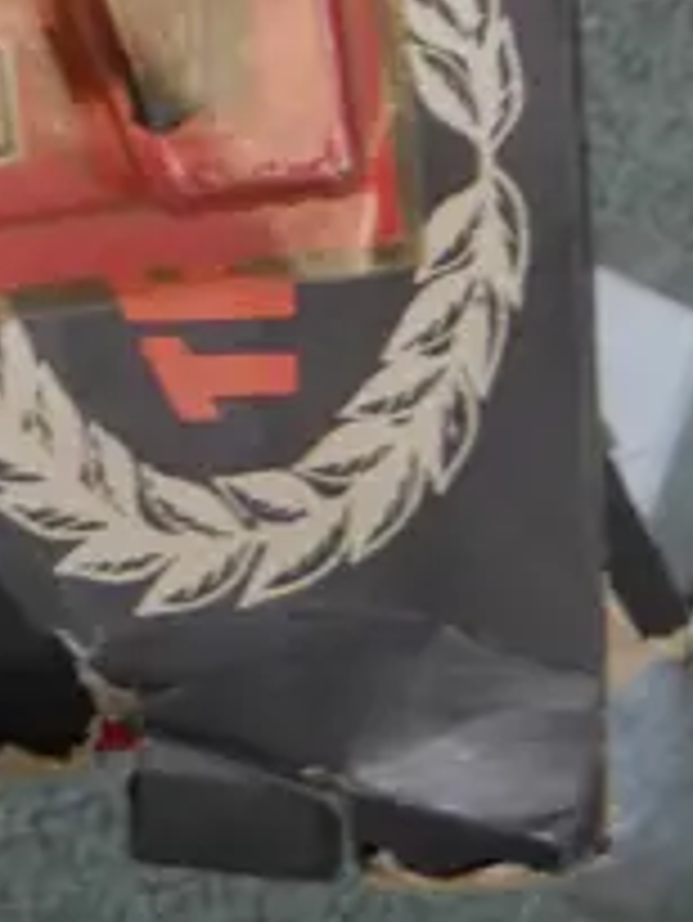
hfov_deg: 10.4
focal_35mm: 140
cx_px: -160
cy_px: -1300
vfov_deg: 11.6
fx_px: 3733
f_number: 3.5
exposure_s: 1/60
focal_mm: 14
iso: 250
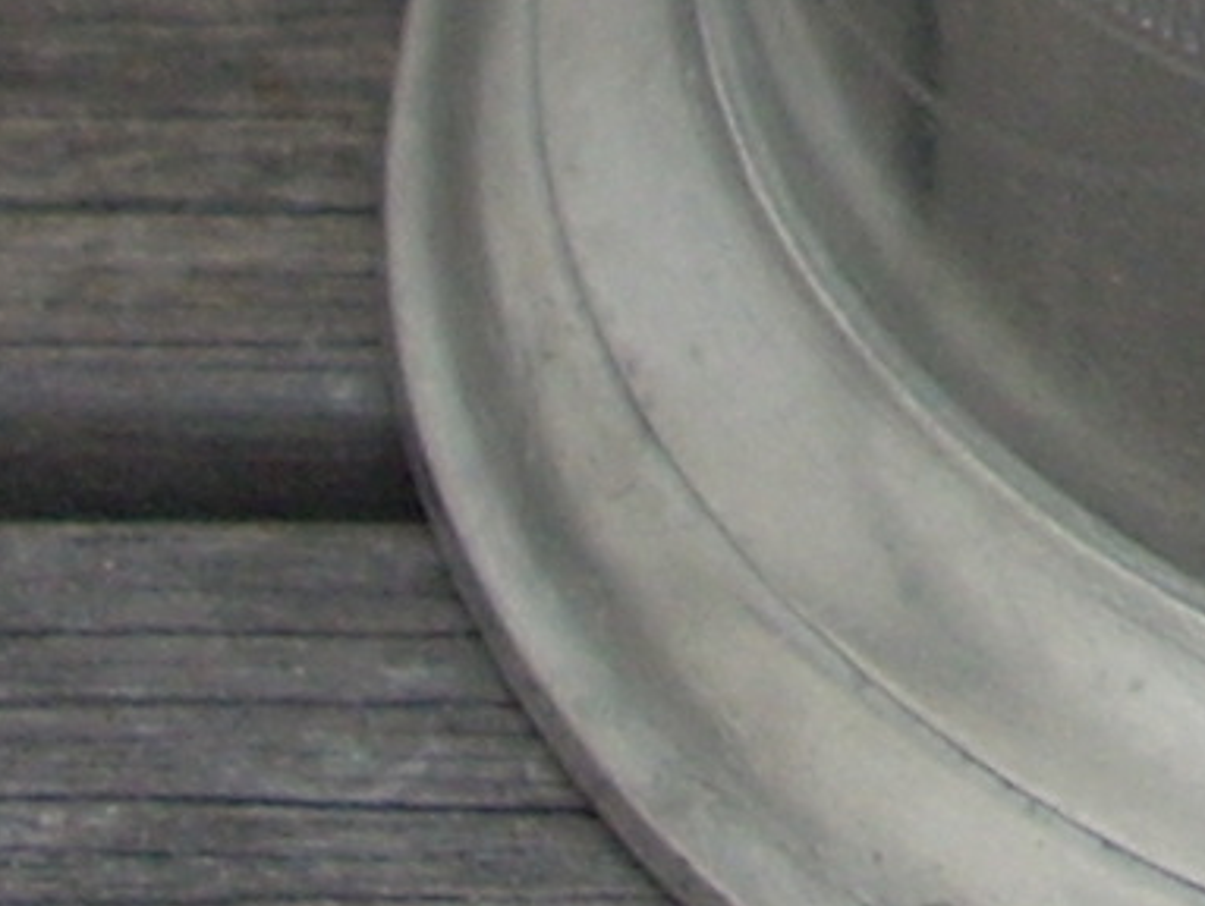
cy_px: -1425
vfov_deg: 5.8
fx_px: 8606
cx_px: 2498
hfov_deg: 7.6
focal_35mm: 247
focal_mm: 6.2
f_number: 2.8
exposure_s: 1/210
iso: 64
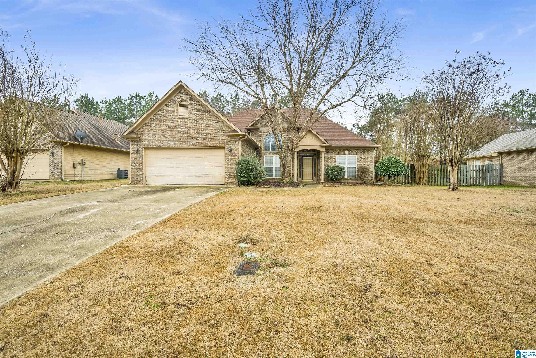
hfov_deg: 96.7
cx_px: 268
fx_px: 238
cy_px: 179
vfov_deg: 73.7
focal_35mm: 16
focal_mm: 16
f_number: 10
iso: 320
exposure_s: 1/80
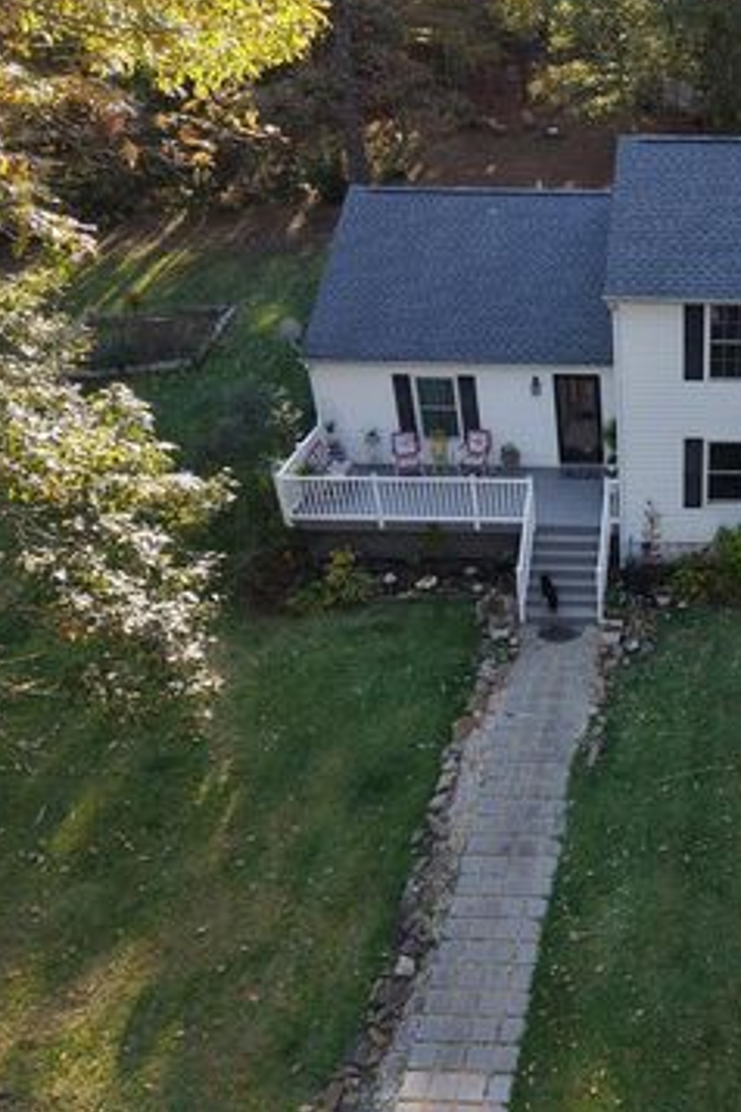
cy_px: 537
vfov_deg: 54.4
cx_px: 688
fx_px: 1081
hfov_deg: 35.3
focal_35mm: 35
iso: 360
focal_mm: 8.67
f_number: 1.8
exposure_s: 1/100
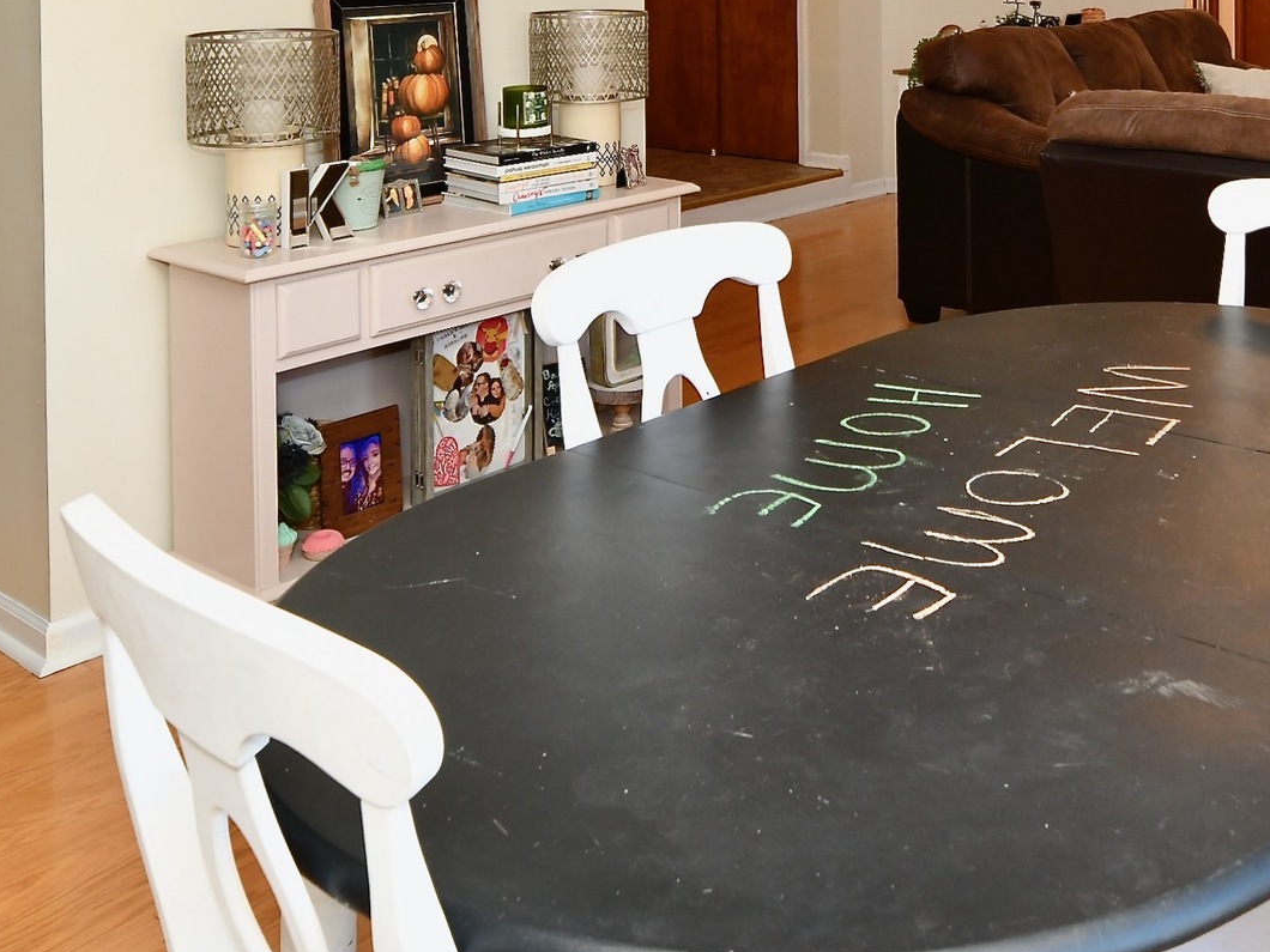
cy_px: -33
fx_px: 1431
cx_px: 858
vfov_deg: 33.2
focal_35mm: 39
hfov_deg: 47.0
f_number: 6.3
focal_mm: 14
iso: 640
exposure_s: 1/60
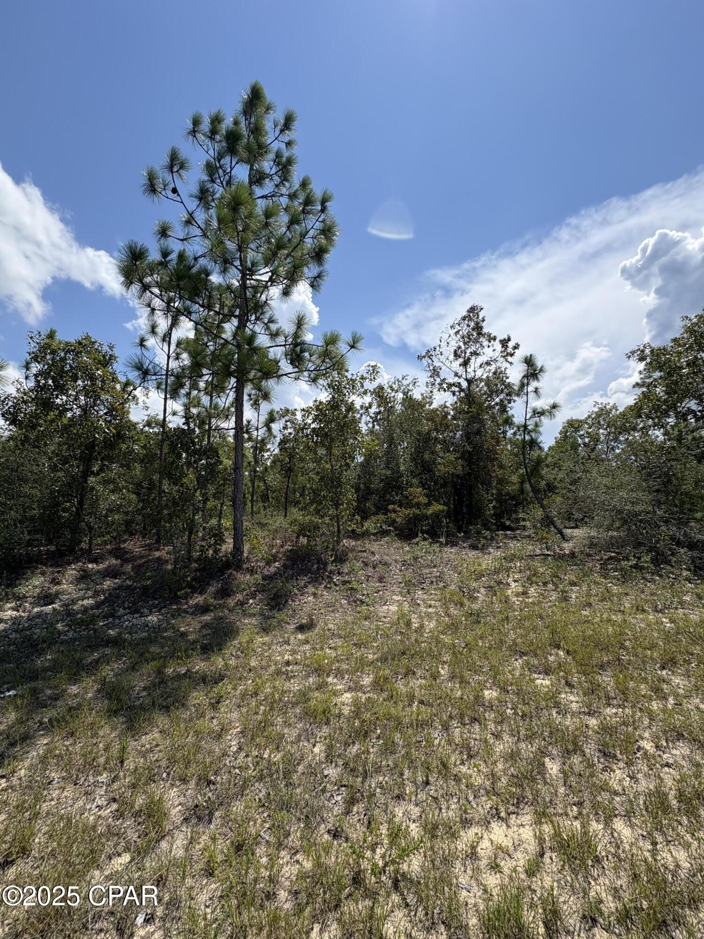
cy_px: 470
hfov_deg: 85.7
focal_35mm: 14
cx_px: 352
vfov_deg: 102.1
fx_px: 380
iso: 50
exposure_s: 1/2273
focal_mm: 2.22
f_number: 2.2
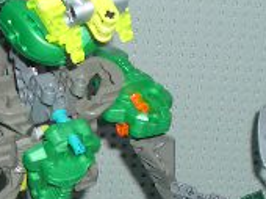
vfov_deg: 11.1
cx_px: 91
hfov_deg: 14.9
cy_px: 182
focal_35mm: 132
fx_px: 1013
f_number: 2.6
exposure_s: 1/60
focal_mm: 5.8
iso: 100
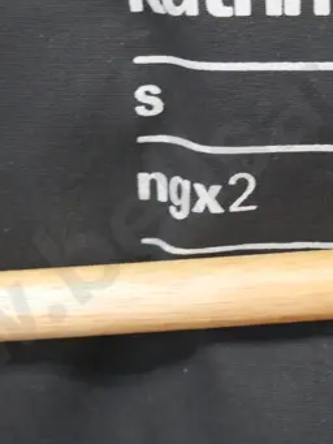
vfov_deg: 22.8
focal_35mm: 84
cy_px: 67
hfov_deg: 17.1
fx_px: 1077
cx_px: 349
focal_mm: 14
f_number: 3.5
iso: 3200
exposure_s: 1/60
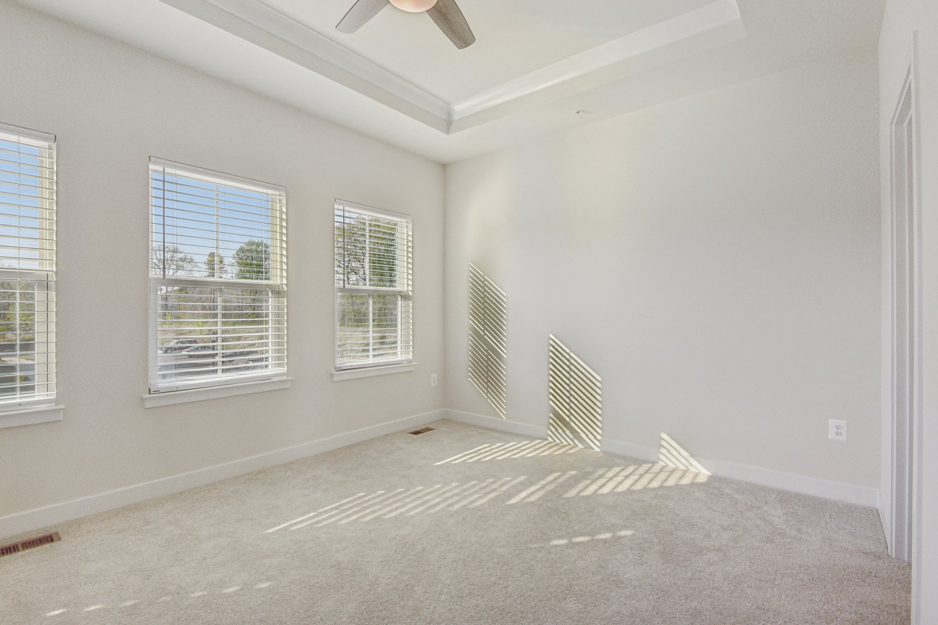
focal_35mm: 16
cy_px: 312
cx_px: 469
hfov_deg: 96.7
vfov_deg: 73.7
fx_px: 417
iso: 400
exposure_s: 1/500
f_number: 8
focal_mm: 16
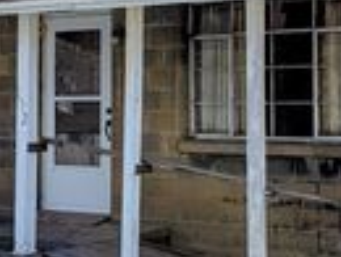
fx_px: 908
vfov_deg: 16.1
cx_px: 165
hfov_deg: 21.3
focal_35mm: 92
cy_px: 84
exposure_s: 1/1527
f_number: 1.68
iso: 21
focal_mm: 6.9
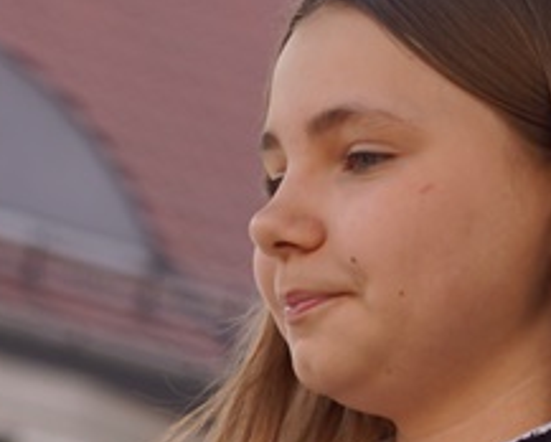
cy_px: 274
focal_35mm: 583
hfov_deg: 3.3
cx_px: 714
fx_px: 9509
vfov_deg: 2.7
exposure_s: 1/200
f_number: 5.6
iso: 100
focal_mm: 75
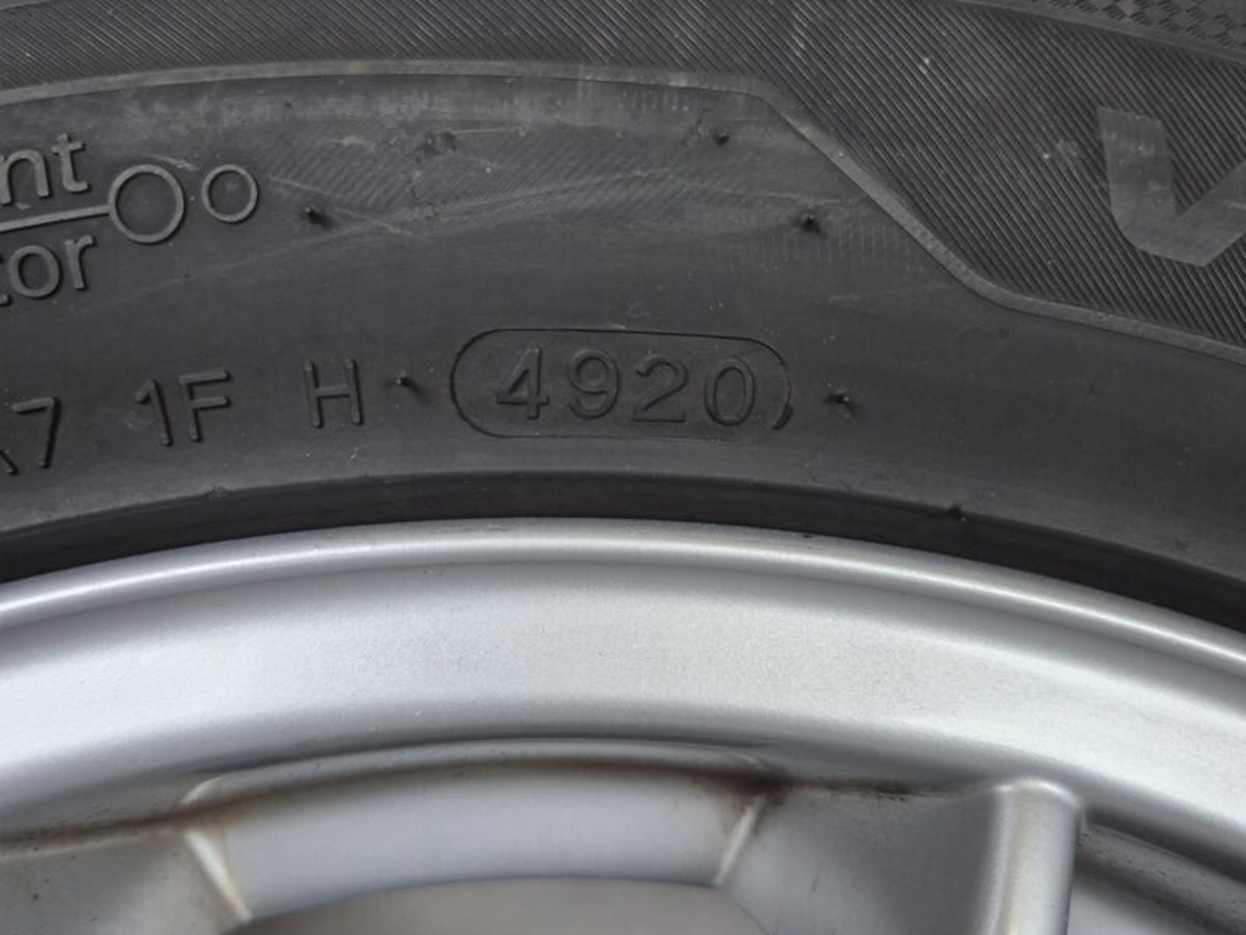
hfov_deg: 73.9
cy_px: 468
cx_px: 623
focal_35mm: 23
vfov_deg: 58.9
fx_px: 828
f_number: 1.8
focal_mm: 5.4
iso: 125
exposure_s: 1/180
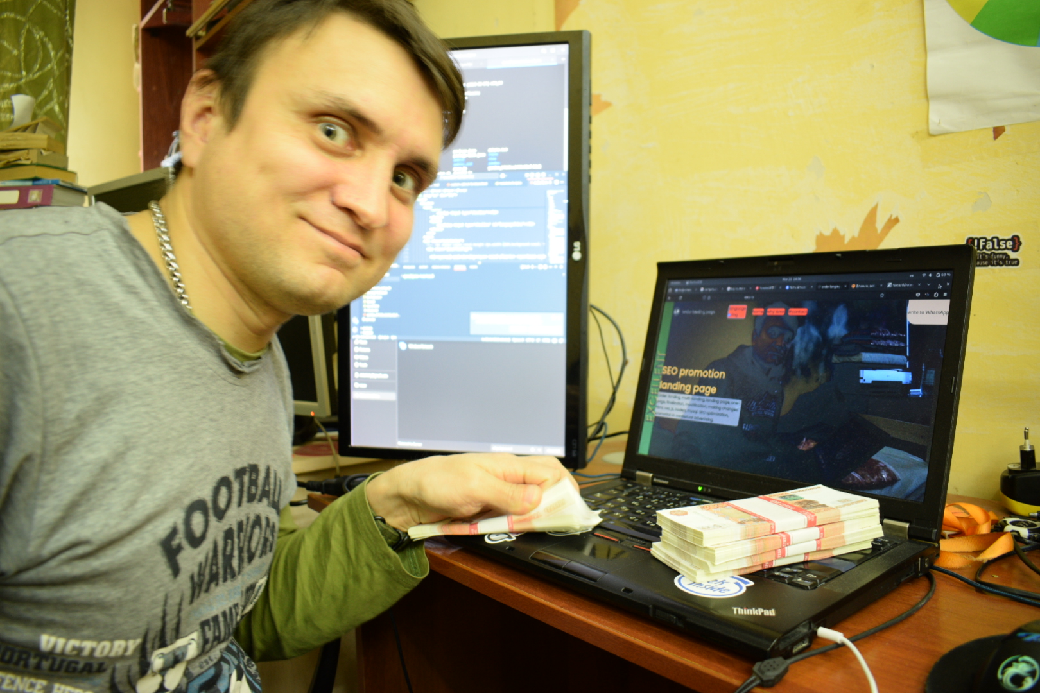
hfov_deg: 67.4
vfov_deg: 47.9
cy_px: 346
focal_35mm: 27
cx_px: 520
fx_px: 780
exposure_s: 1/1.6
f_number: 3.5
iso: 500
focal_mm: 18
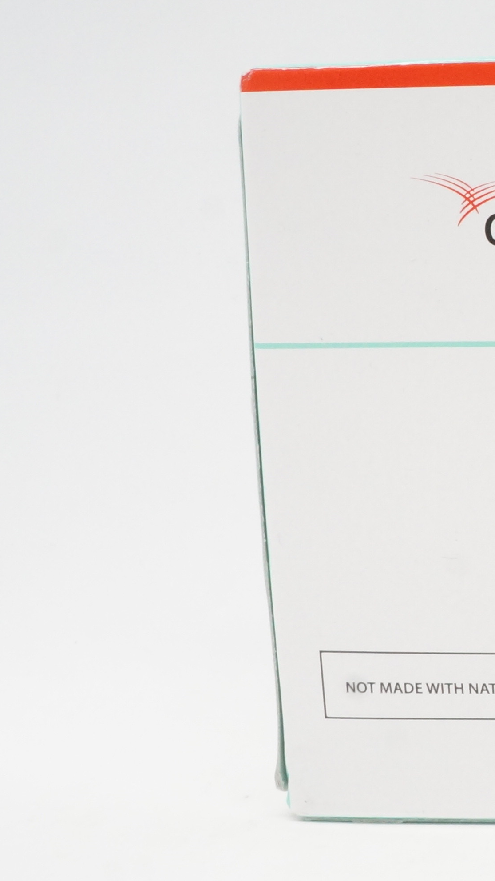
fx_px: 1634
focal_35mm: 70
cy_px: 412
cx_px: 839
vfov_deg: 30.1
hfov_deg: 15.3
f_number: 13
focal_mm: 18
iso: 1600
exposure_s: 1/25
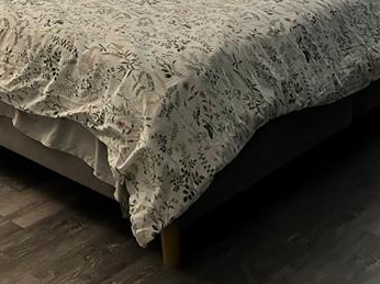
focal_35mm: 77
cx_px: 31
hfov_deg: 24.5
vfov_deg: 17.6
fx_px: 845
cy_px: -113
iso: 250
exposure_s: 1/60
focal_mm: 5.7
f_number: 1.5
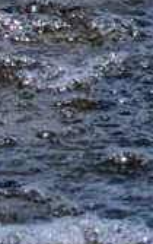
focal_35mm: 421
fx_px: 2797
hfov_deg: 3.0
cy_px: -530
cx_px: 550
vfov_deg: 4.7
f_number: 5.6
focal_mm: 24.3
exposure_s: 1/500
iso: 160
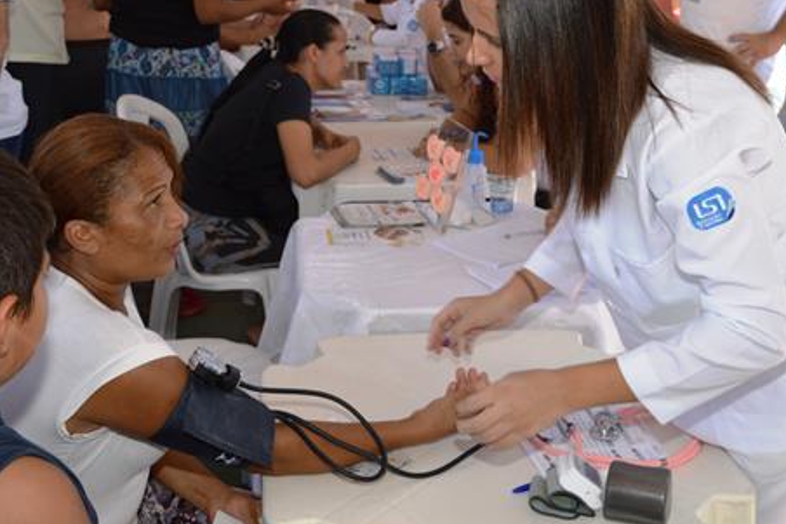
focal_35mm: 51
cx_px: 416
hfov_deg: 38.9
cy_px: 186
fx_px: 1113
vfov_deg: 26.4
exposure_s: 1/125
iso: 110
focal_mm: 24
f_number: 5.6
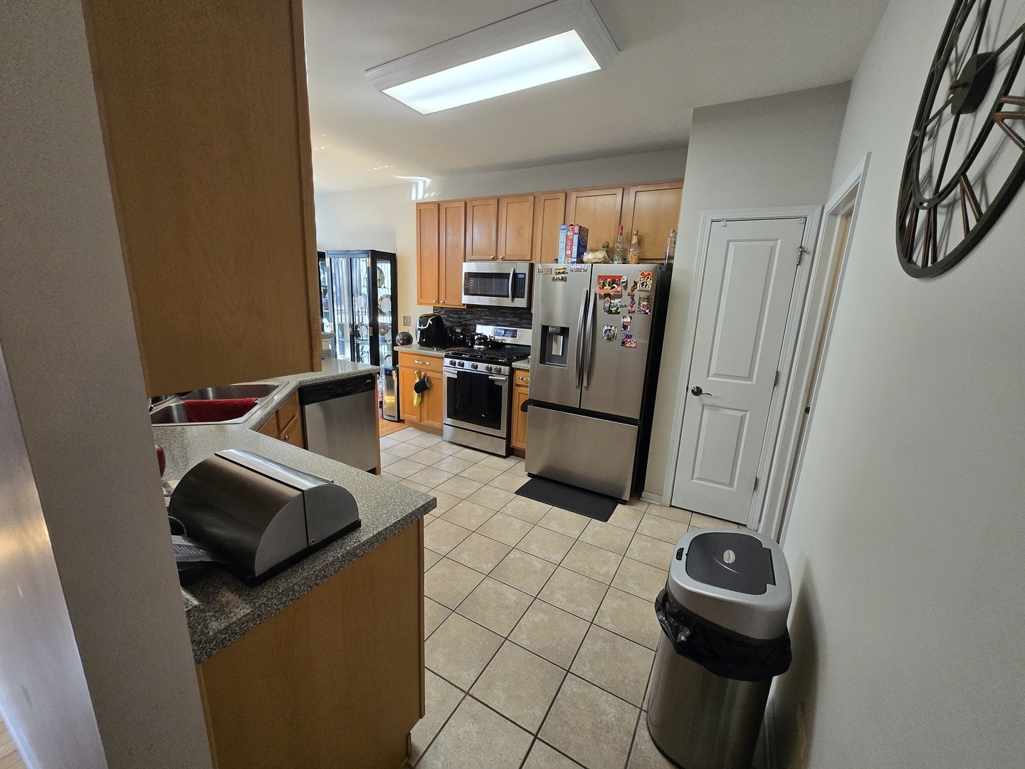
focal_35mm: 13
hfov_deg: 106.2
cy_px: 384
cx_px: 512
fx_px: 385
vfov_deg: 89.9
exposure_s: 1/60
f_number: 2.2
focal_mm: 1.7
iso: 250
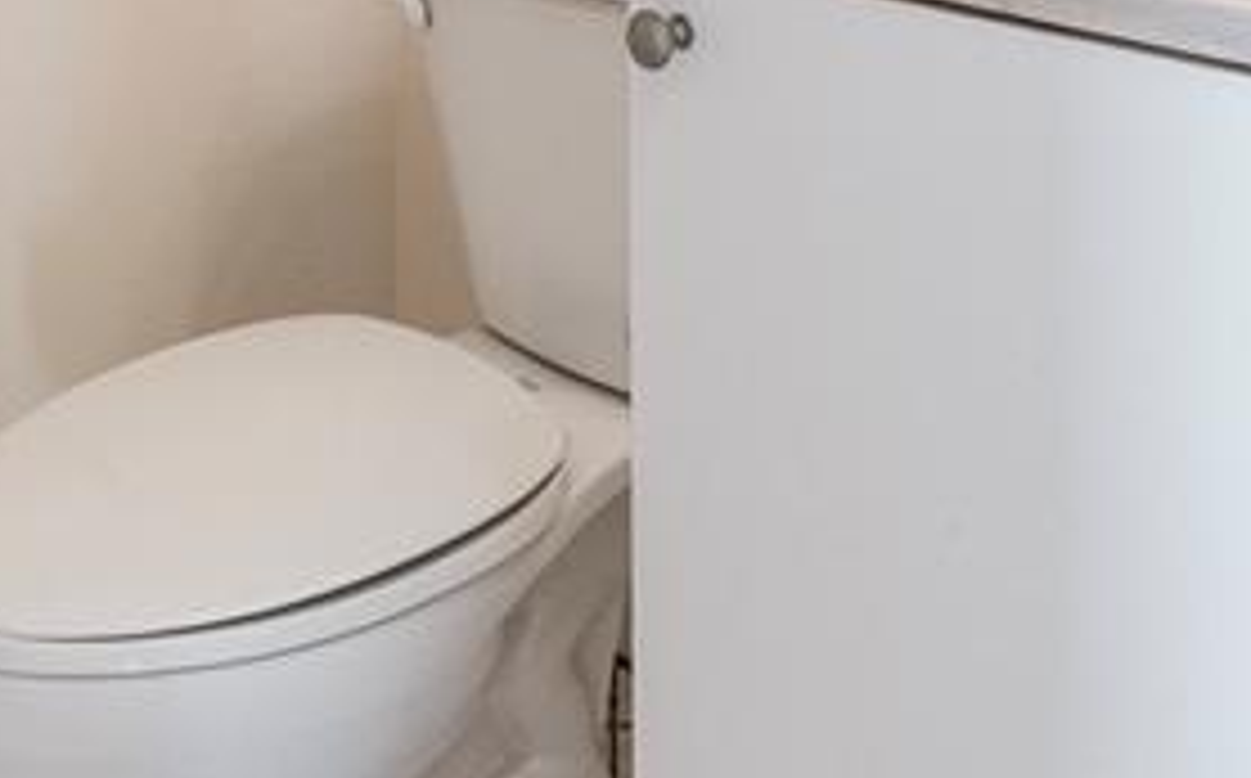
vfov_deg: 25.0
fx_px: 1650
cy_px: -34
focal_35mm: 48
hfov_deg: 40.9
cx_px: 396
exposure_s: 1/200
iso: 500
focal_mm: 11
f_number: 4
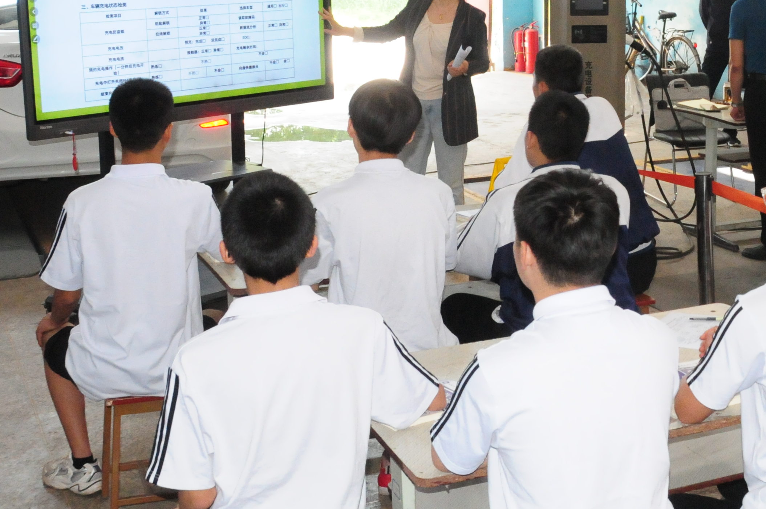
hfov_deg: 31.2
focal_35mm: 61
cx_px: 703
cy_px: 135
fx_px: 1296
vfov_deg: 22.0
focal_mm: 20
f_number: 9
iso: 2200
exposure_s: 1/60
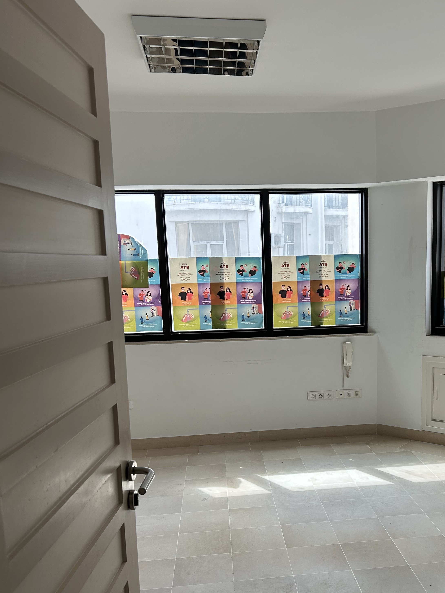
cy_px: 368
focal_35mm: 36
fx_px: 617
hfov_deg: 39.1
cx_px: 302
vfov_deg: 50.9
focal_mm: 5.7
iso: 40
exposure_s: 1/121
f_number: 1.5
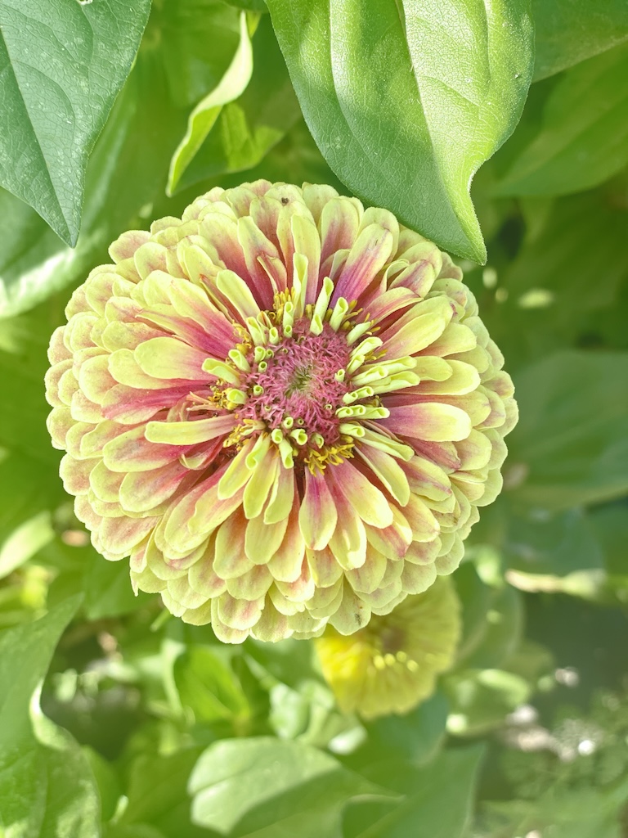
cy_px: 419
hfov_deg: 28.0
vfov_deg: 36.8
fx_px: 1258
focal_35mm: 52
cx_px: 314
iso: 25
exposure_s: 1/428
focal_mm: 6
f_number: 2
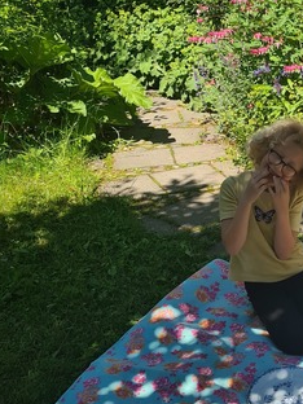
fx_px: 747
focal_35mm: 64
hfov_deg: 21.6
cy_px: 177
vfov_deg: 30.2
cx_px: 339
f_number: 1.8
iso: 50
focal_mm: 5.4
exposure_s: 1/1752
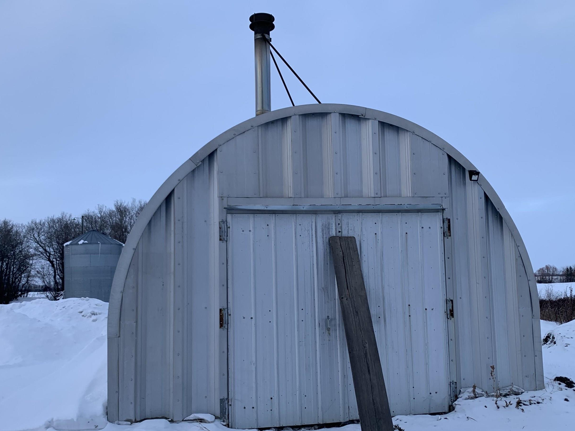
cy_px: 250
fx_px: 548
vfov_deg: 42.8
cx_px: 295
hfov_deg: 55.3
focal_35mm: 33
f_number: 1.8
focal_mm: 4.25
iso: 25
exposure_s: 1/570
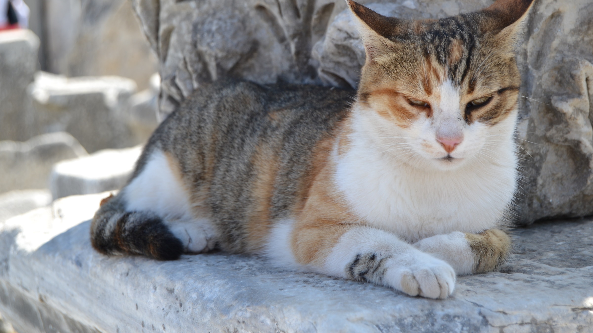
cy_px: 147
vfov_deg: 14.0
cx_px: 297
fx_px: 1360
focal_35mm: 87
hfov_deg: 24.6
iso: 100
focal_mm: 55
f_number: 6.3
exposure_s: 1/160
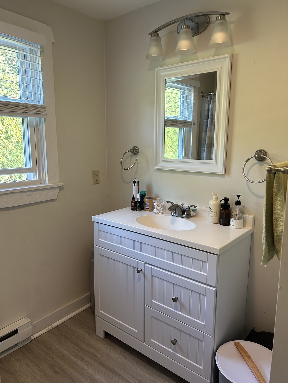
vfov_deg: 67.3
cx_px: 144
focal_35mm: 26
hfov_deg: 53.1
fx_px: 288
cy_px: 192
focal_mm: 5.7
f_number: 1.5
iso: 100
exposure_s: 1/60
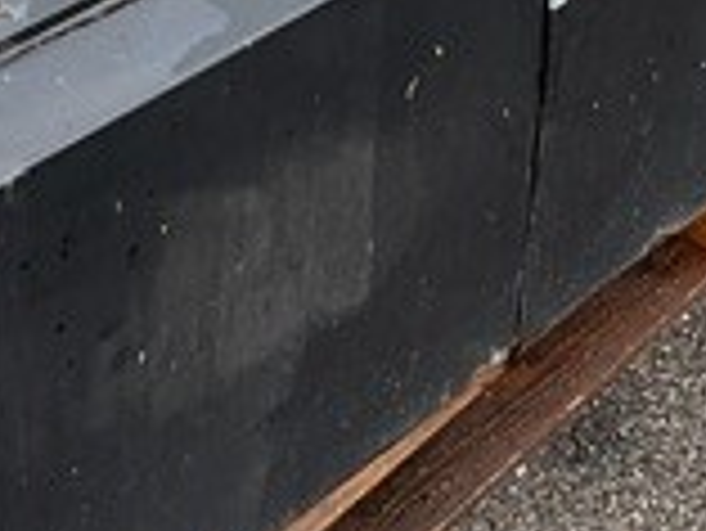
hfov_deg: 16.7
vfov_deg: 12.1
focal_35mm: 118
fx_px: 2408
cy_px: -194
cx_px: 333
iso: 16
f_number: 1.8
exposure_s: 1/360
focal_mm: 3
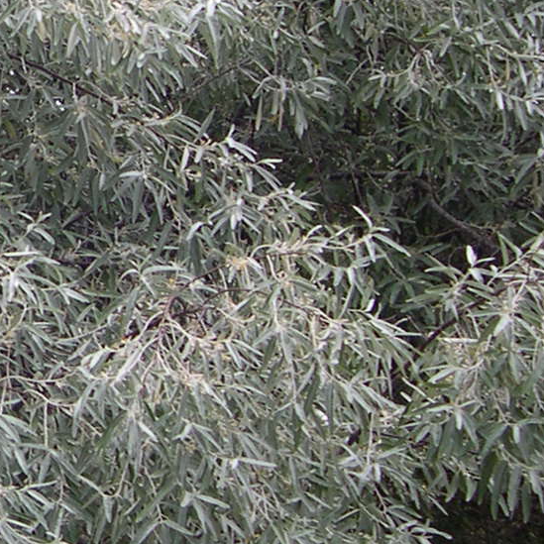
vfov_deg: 12.5
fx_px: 2471
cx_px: -433
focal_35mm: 139
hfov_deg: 11.6
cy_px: 137
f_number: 2.8
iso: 100
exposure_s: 1/220
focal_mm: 8
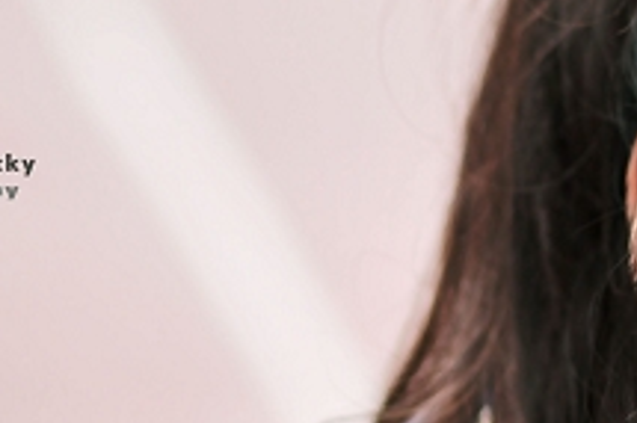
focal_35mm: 186
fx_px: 3289
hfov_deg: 11.1
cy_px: 109
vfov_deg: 7.4
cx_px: 430
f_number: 1.4
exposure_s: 1/1000
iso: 320
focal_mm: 50
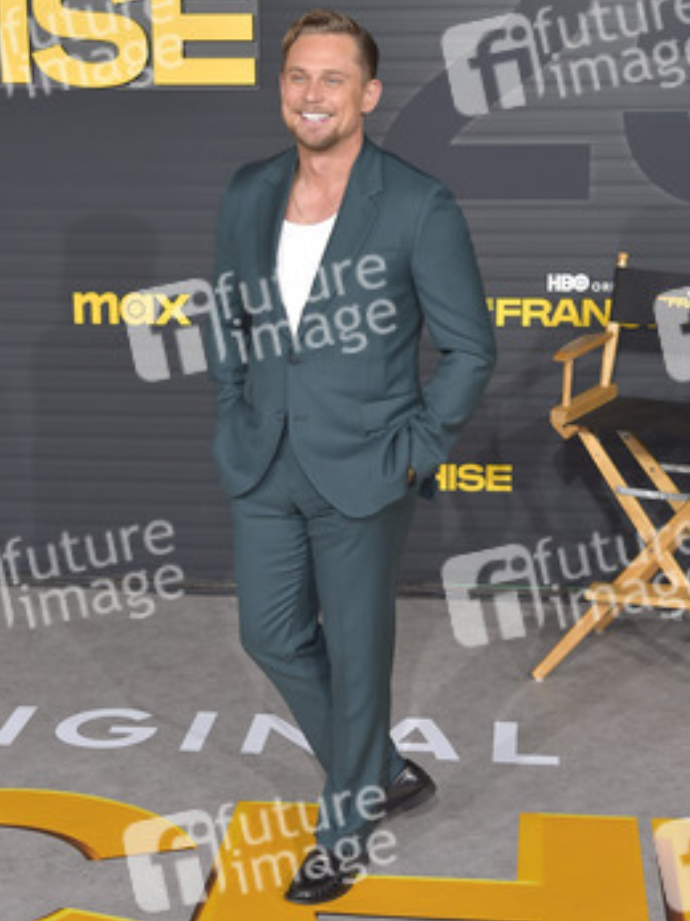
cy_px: 451
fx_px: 1356
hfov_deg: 28.5
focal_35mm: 51
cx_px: 338
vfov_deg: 37.5
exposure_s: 1/250
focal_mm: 46
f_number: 6.3
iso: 320
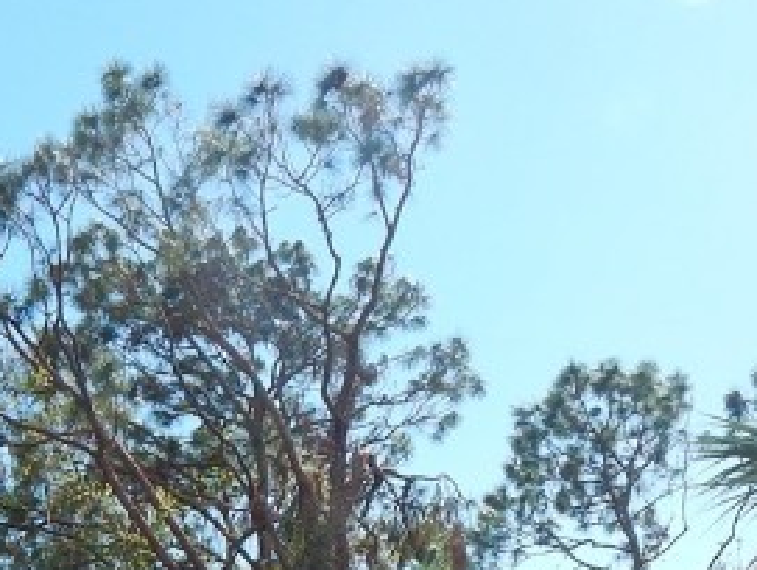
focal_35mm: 83
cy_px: 875
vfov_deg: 16.2
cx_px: 235
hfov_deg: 23.4
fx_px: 1817
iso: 125
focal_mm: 4
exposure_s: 1/400
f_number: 6
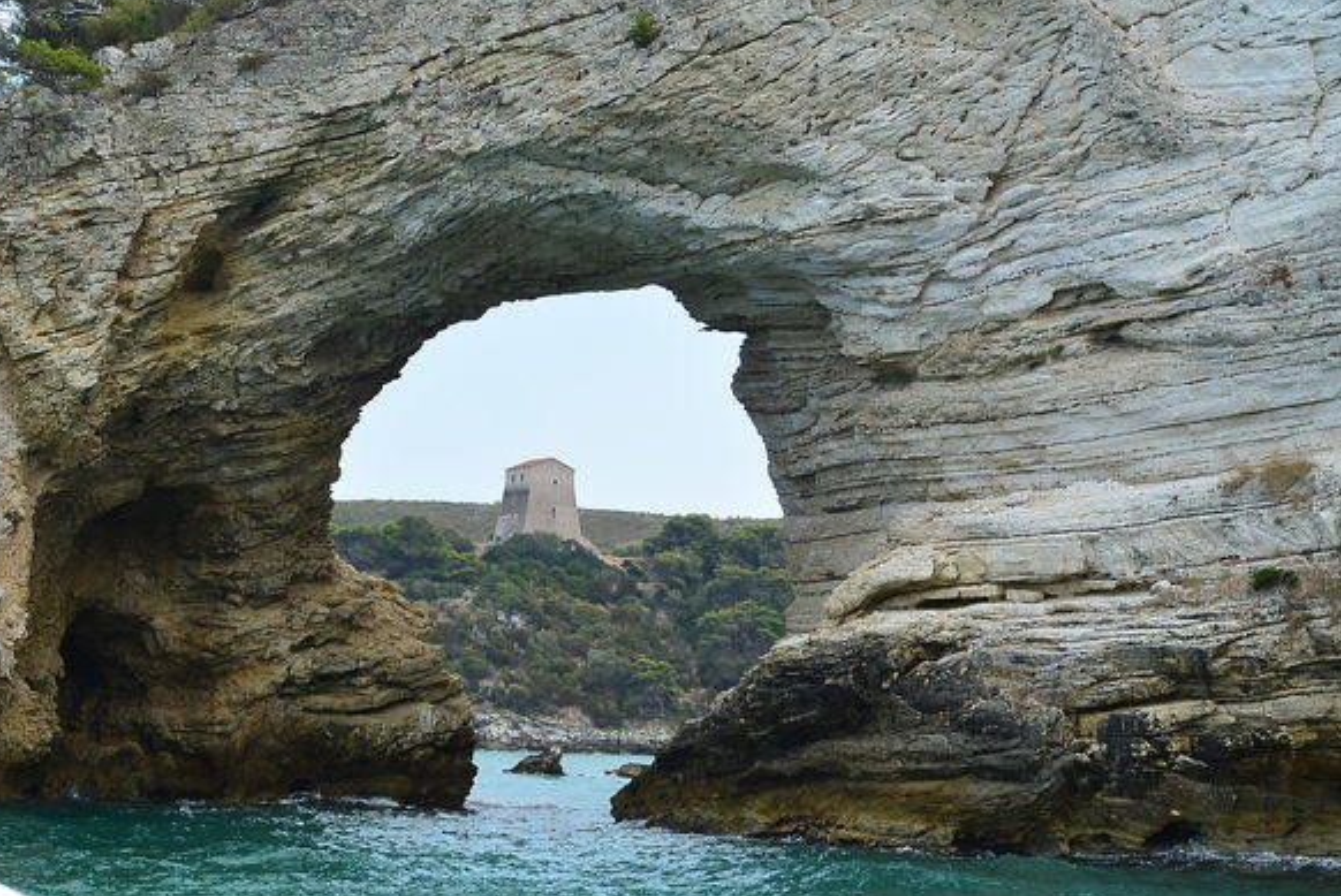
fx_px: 2535
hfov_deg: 29.6
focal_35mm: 68
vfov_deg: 20.1
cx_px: 657
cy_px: 448
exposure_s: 1/320
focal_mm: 24.5
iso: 100
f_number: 5.6
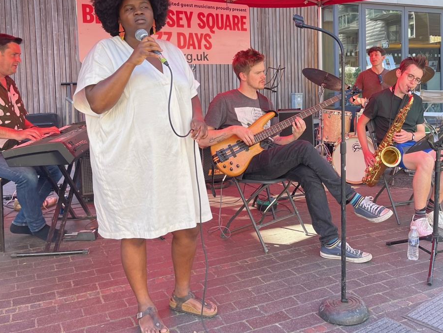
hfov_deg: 49.6
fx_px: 474
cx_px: 279
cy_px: 112
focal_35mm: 37
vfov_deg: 38.3
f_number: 1.6
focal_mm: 5.1
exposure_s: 1/216
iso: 32
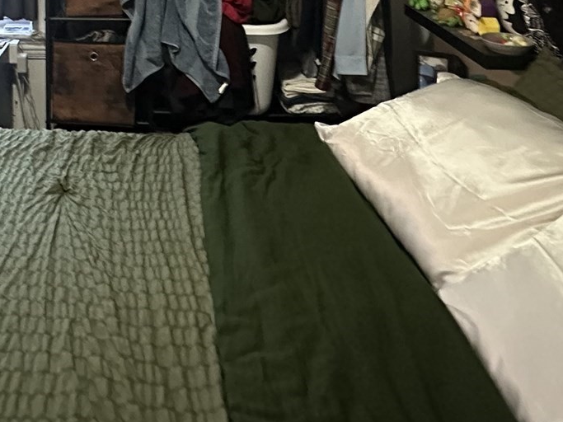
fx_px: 683
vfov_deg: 27.2
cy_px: -161
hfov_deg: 42.8
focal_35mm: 42
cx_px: 115
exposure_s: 1/60
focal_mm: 2.22
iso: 1250
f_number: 2.2
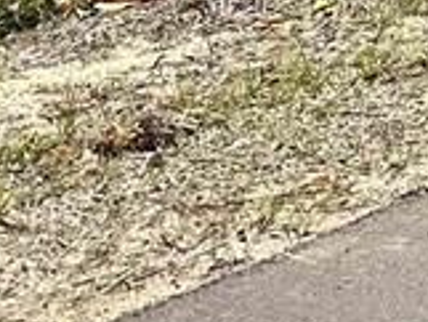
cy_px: -918
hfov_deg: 8.8
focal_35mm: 191
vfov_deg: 6.5
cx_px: 1210
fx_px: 2363
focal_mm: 6.86
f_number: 1.78
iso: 80
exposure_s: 1/7042
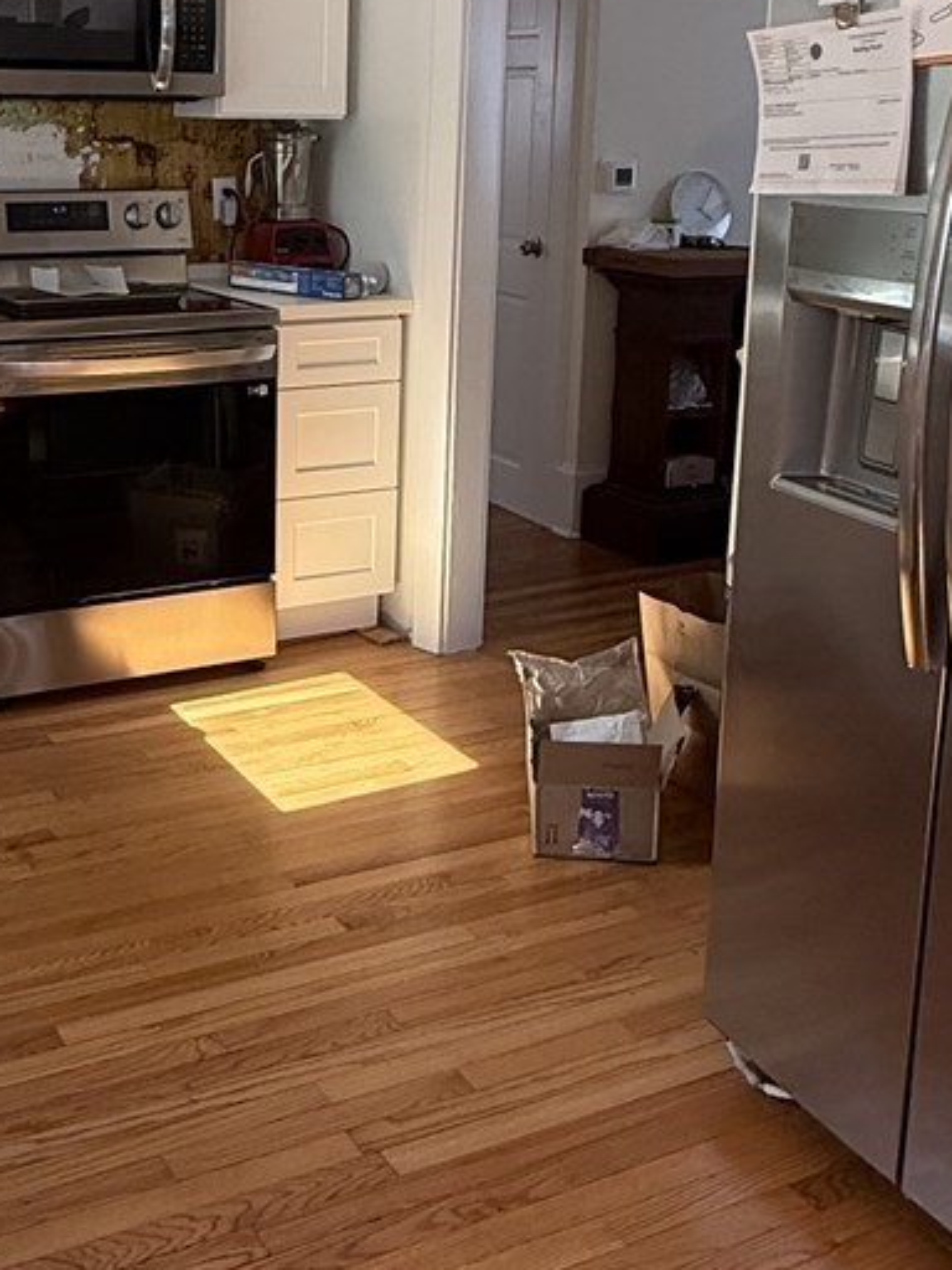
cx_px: 265
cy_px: 399
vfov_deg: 44.0
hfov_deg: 33.8
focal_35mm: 42
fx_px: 1540
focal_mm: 2.22
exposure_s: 1/99
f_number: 2.2
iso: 125
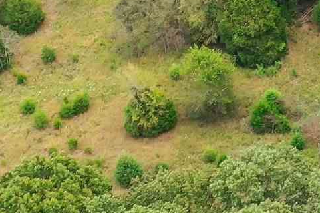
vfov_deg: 7.5
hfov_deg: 11.0
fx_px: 1590
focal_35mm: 179
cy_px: -149
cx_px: 499
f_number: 3.5
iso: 100
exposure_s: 1/80
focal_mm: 10.26
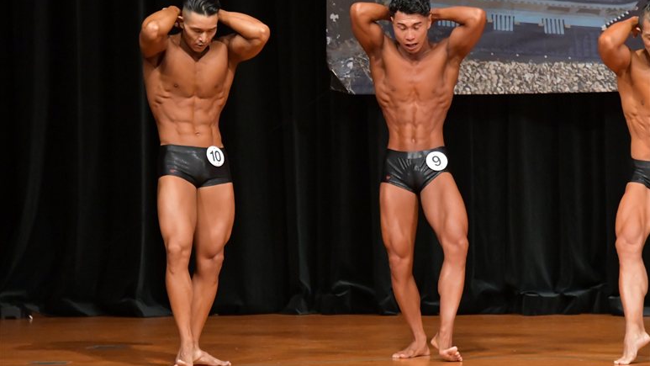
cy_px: 174
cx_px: 325
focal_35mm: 315
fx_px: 5430
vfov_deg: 3.9
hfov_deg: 6.9
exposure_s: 1/400
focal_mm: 200
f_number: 5.6
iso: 8000
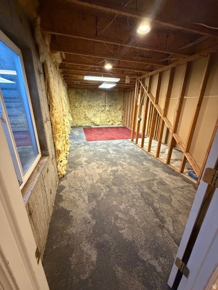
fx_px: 118
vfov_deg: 102.1
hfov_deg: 85.7
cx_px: 109
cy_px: 145
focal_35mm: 14
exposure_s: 1/60
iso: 1250
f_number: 2.2
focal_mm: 2.22
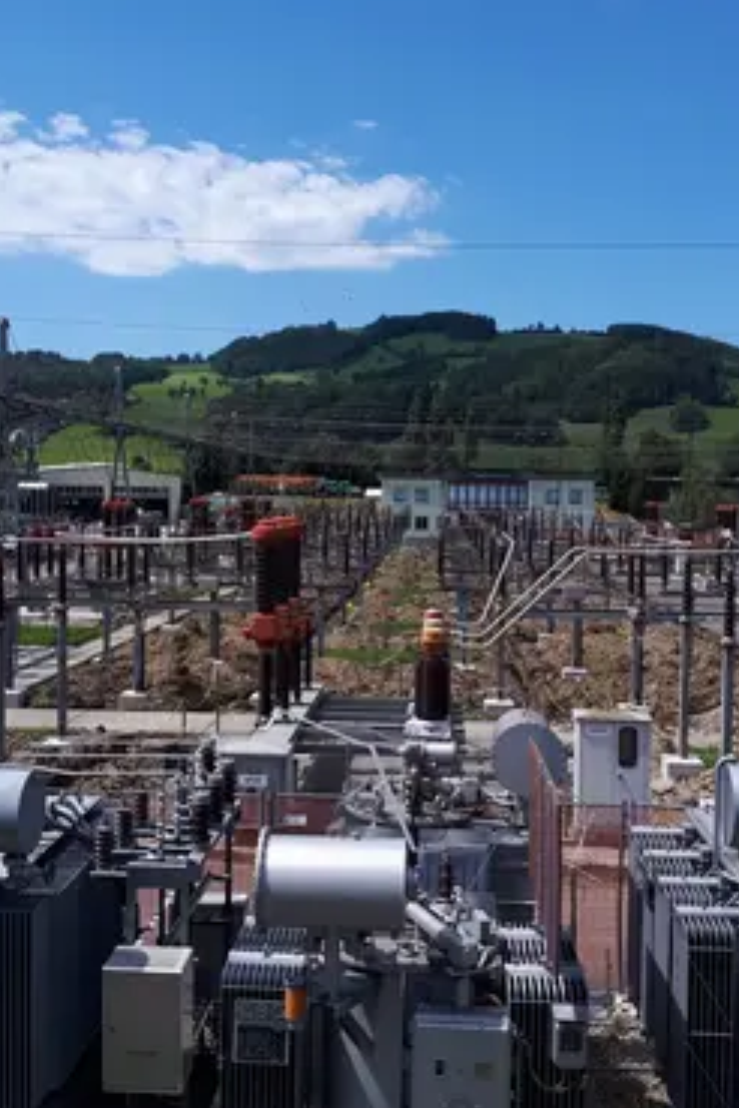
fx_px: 1170
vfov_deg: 50.7
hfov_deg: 35.1
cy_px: 551
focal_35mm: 38
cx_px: 360
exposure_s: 1/1887
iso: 40
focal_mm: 3.6
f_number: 1.9
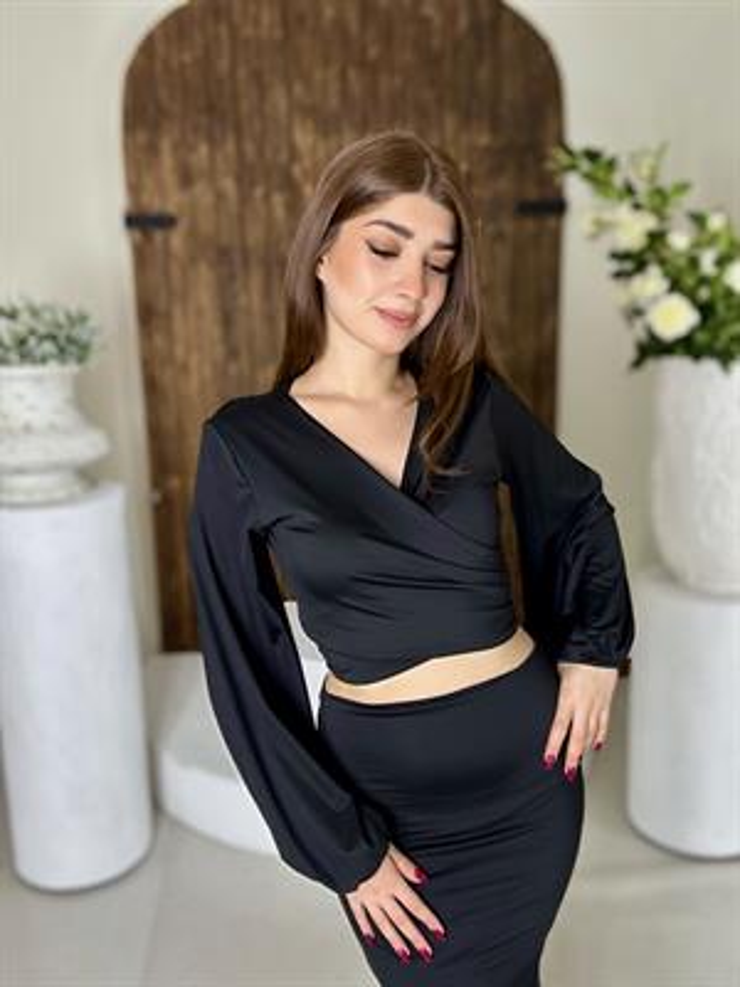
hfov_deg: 46.8
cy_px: 494
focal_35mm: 30
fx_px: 855
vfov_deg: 60.0
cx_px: 370
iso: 32
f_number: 1.9
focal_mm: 2.69
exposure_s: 1/100
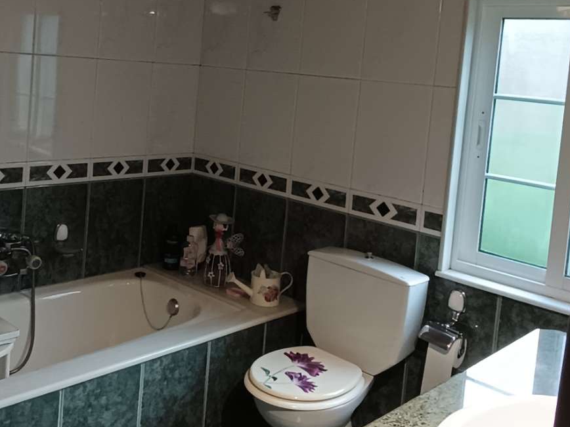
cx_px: 198
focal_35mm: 38
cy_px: 107
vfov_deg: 36.8
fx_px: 626
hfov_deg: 48.3
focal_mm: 1.65
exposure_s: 1/50
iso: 336
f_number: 2.2
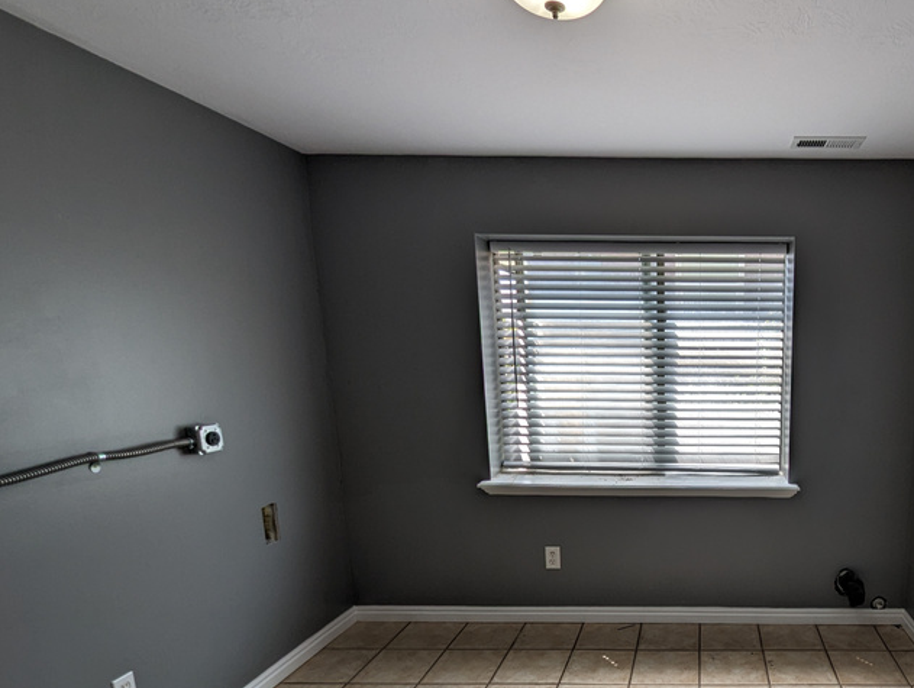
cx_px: 704
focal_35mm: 21
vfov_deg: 61.8
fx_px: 555
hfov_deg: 72.5
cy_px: 466
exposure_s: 1/375
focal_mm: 1.95
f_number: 2.2
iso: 43
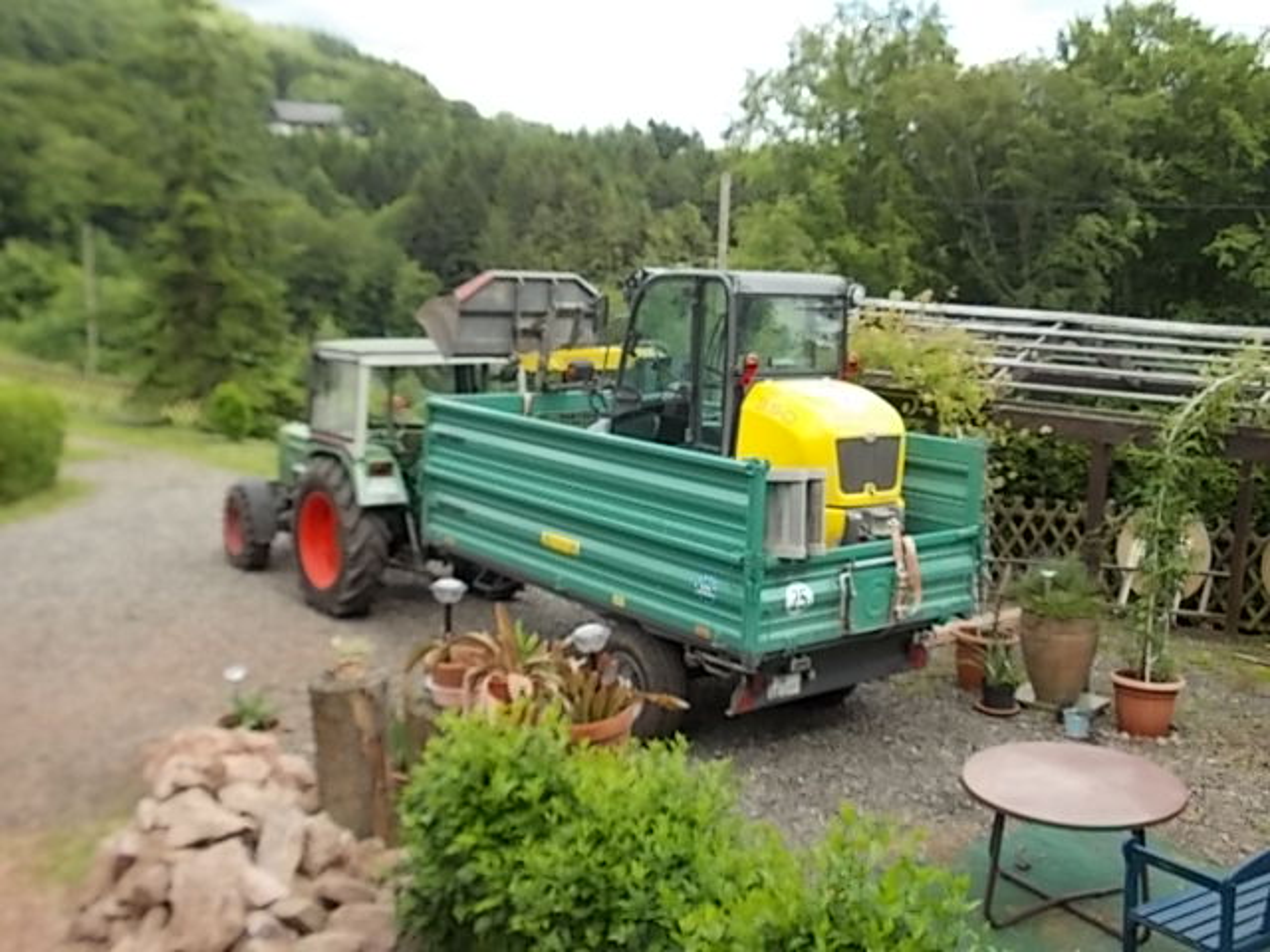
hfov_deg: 49.0
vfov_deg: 37.7
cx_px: 635
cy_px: 476
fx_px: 1394
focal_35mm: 38
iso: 80
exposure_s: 1/250
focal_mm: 5.3
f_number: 3.1
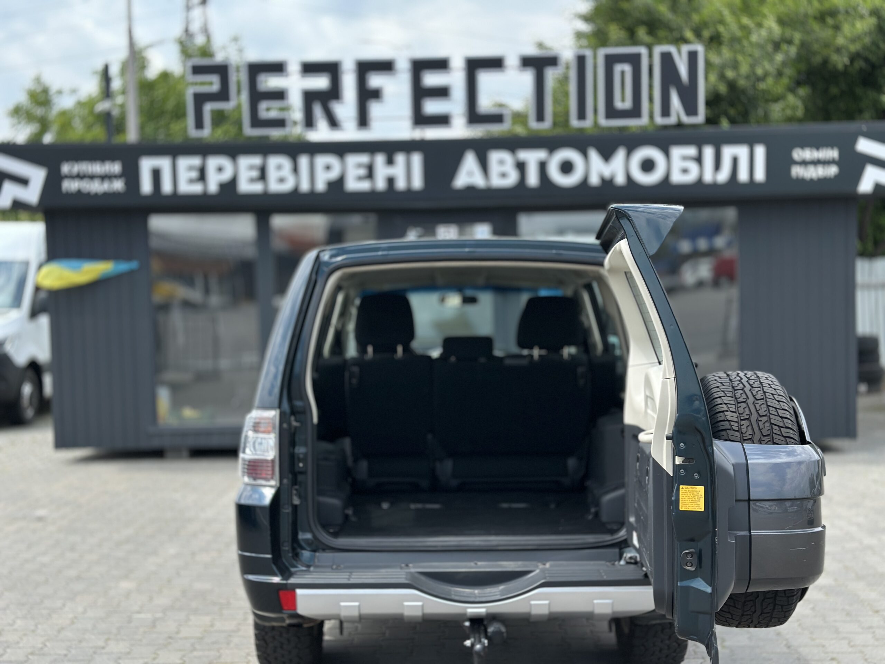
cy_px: 332
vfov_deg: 30.3
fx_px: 1227
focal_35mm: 48
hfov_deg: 39.7
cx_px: 442
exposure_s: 1/2304
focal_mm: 6.86
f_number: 1.78
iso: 100
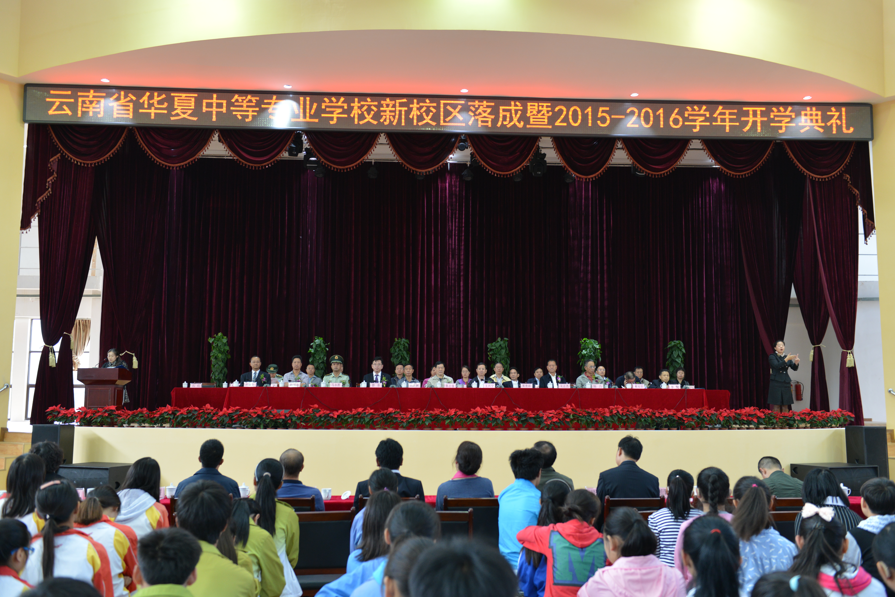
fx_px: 895
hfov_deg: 53.1
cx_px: 448
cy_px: 298
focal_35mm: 36
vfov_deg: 36.9
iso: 800
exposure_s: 1/100
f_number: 4
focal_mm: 36
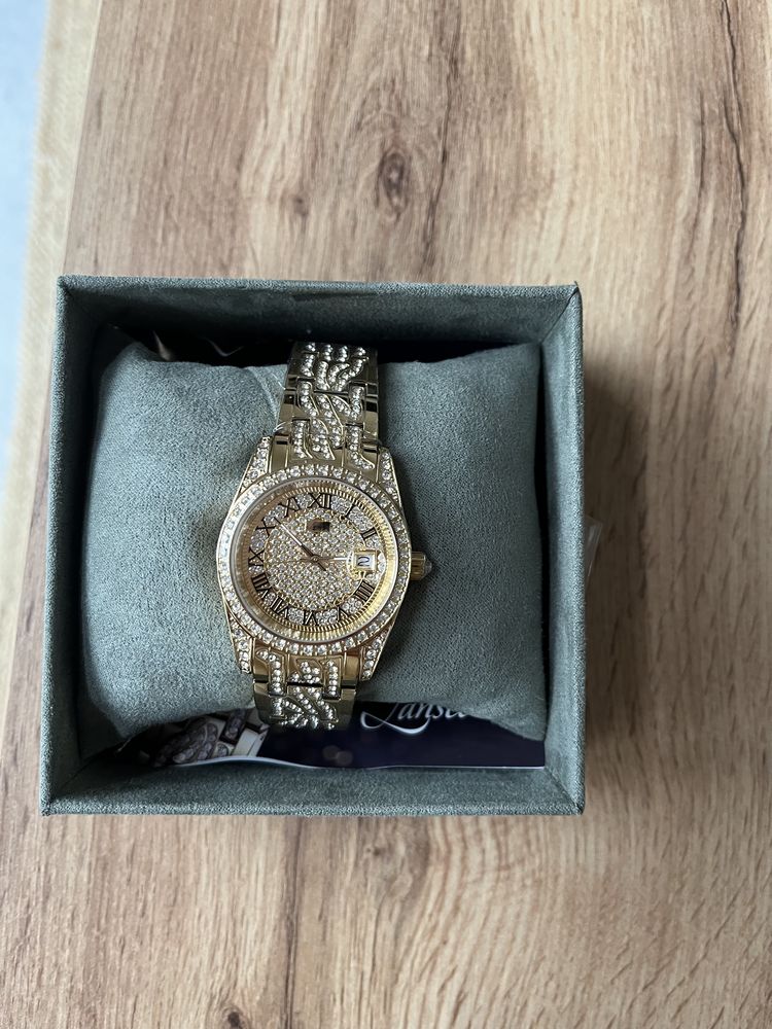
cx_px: 386
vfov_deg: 67.3
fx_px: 773
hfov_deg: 53.1
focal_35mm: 26
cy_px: 514
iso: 200
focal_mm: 5.1
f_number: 1.6
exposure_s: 1/59
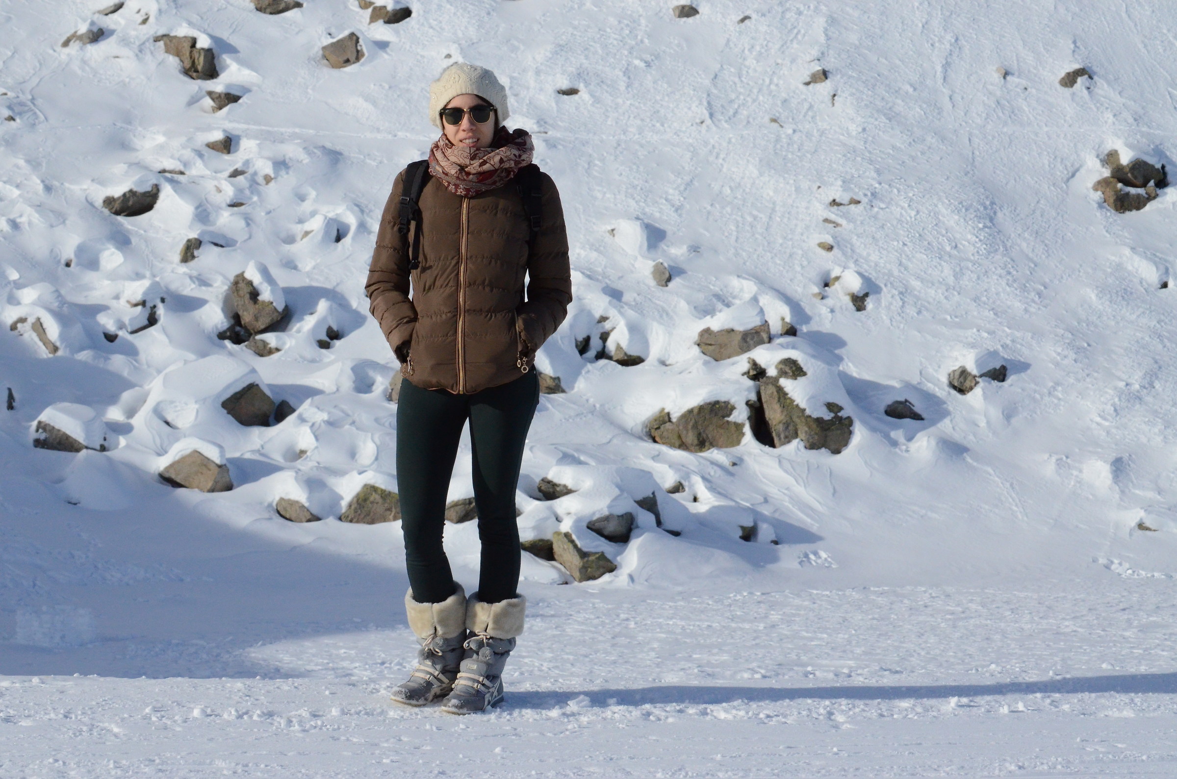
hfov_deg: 19.5
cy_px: 390
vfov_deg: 13.0
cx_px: 588
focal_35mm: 105
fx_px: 3425
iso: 2500
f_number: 14
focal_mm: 70
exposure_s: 1/3200
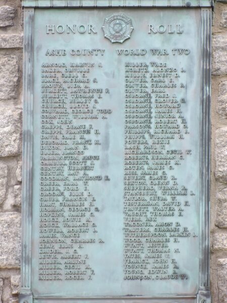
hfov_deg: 2.9
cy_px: 152
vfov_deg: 3.9
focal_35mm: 512
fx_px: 4477
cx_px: 114
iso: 114
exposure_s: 1/100
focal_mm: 91.8
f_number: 4.1
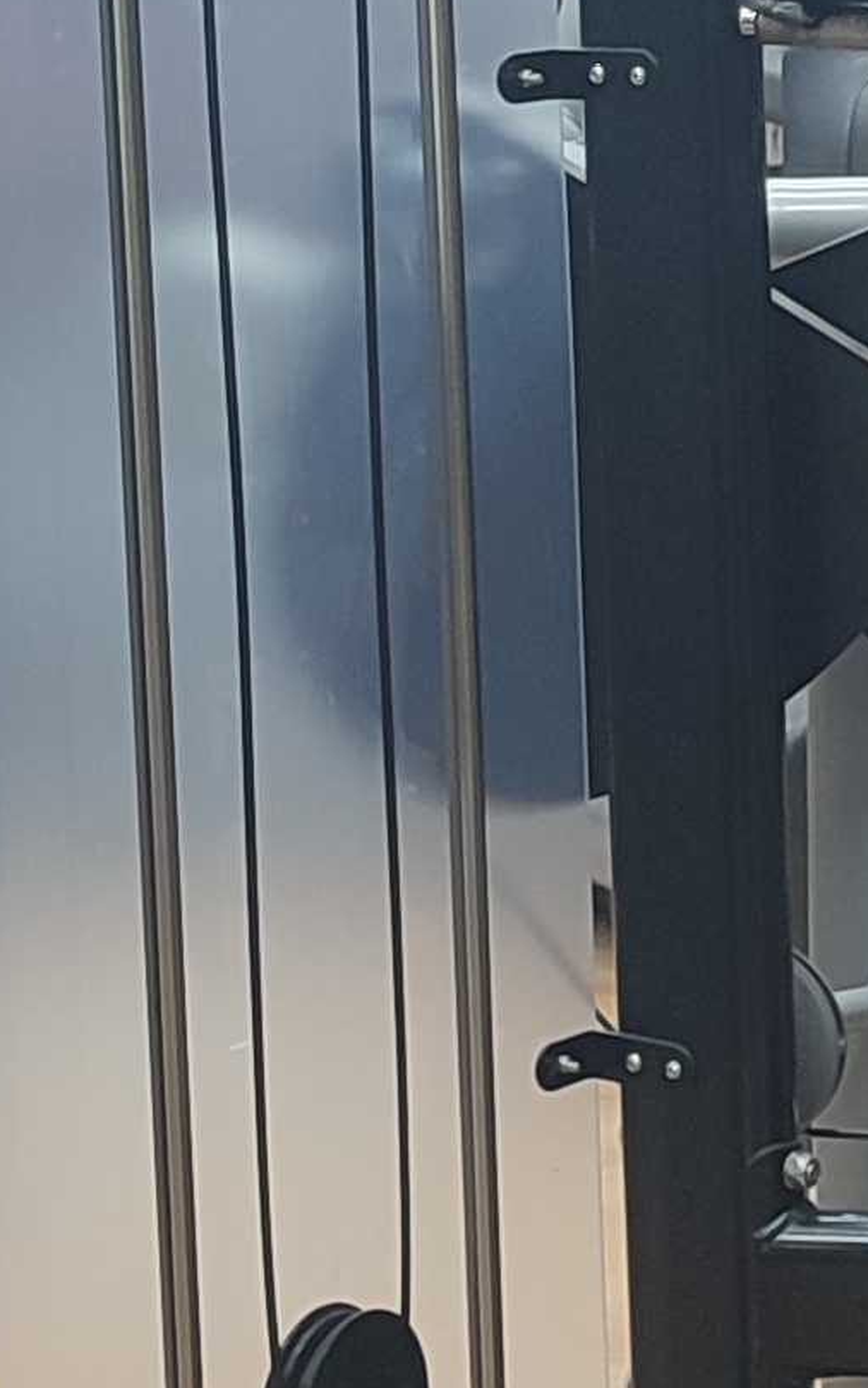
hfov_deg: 9.9
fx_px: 4956
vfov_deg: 15.8
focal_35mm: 131
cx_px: 964
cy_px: 280
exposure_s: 1/33
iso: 147
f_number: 1.9
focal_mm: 6.04
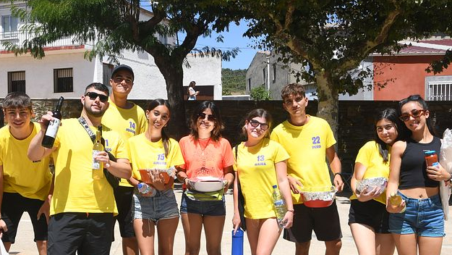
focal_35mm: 47
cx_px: 194
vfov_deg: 25.3
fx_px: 563
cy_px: 169
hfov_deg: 43.6
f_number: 11
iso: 64
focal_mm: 22
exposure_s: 1/60
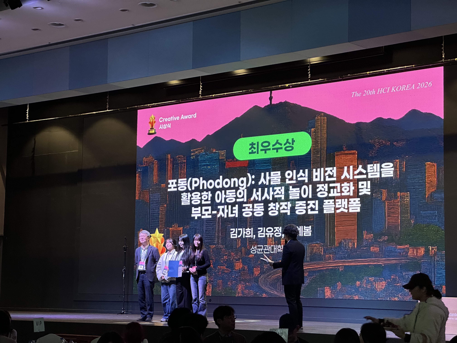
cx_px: 228
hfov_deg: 25.3
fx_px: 1017
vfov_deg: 19.1
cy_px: 172
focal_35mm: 77
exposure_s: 1/60
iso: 400
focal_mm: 9
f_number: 2.8
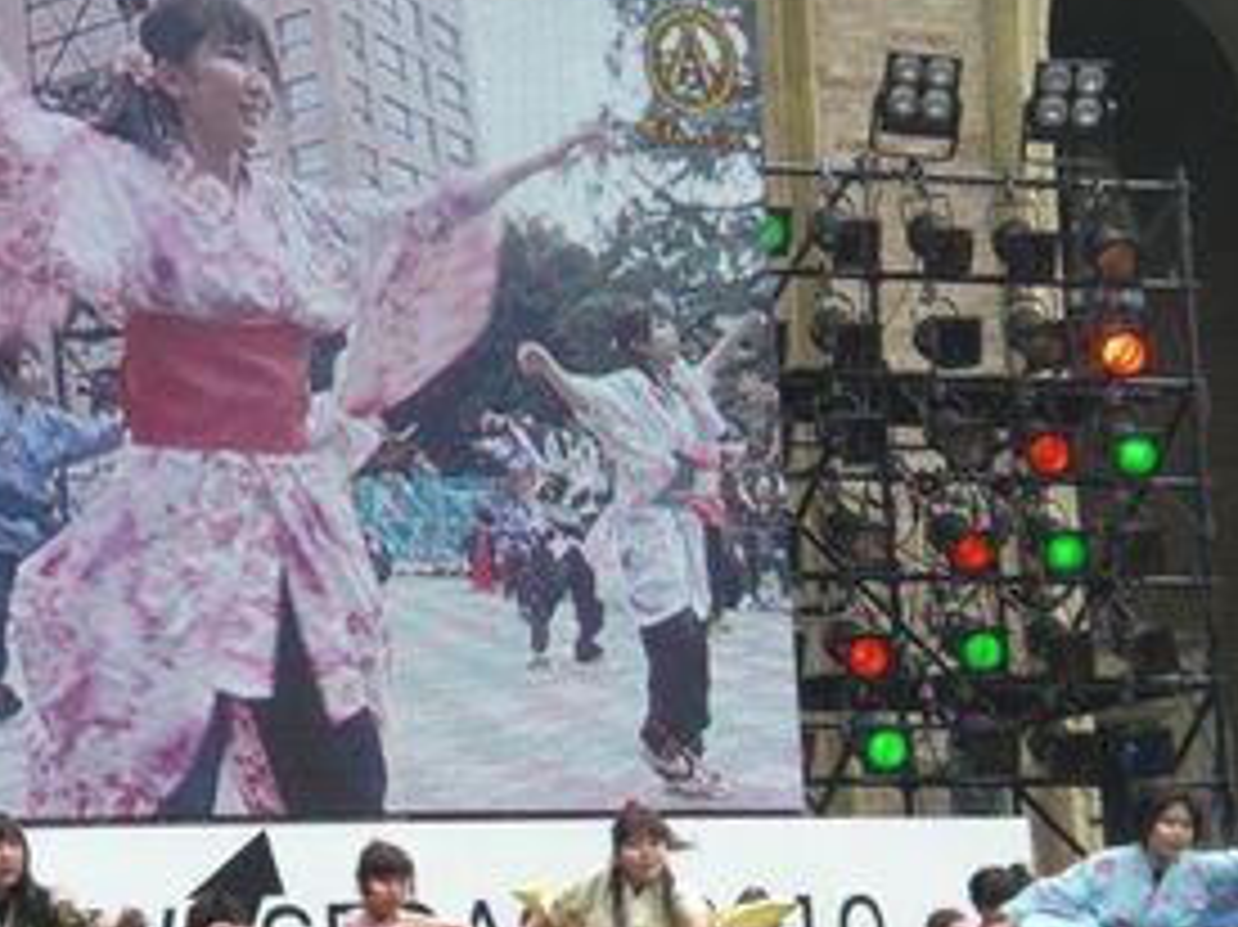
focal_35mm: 142
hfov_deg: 13.9
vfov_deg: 10.4
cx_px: 493
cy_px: 540
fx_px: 5076
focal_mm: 14.49
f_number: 5
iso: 100
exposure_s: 1/160
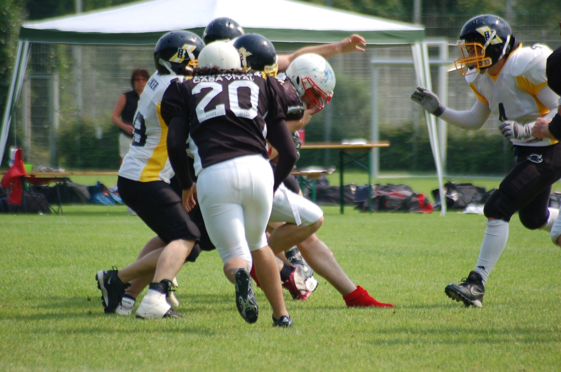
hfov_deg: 4.6
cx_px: 280
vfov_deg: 3.0
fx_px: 6999
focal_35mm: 450
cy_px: 186
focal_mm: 300
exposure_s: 1/1000
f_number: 5.6
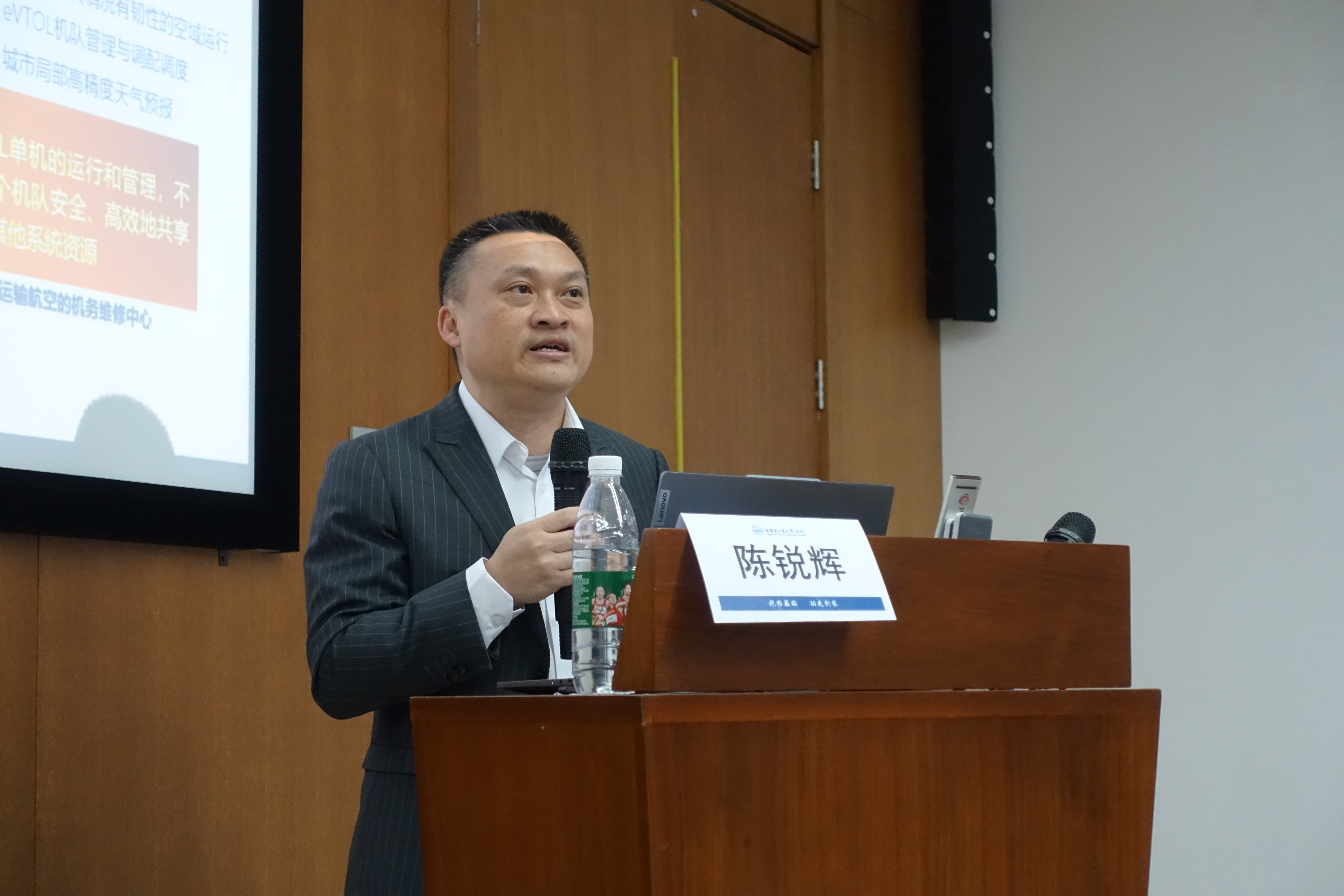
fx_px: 2613
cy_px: 448
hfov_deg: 28.8
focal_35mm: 70
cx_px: 672
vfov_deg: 19.5
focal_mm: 25.7
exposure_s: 1/160
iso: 1600
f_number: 2.8
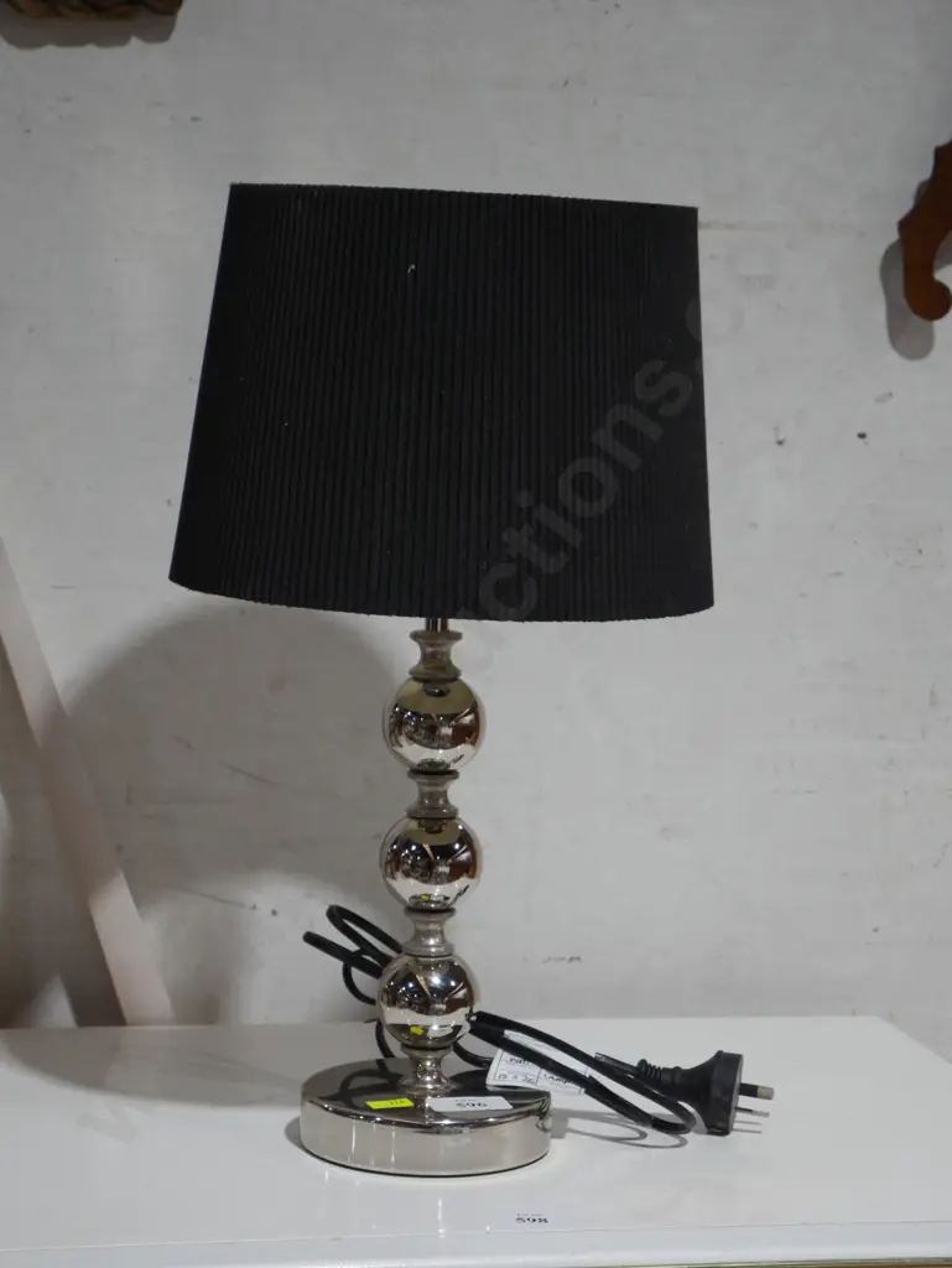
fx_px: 3078
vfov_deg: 23.3
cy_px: 634
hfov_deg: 17.6
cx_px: 476
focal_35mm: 84
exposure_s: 1/100
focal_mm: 42
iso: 640
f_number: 5.6
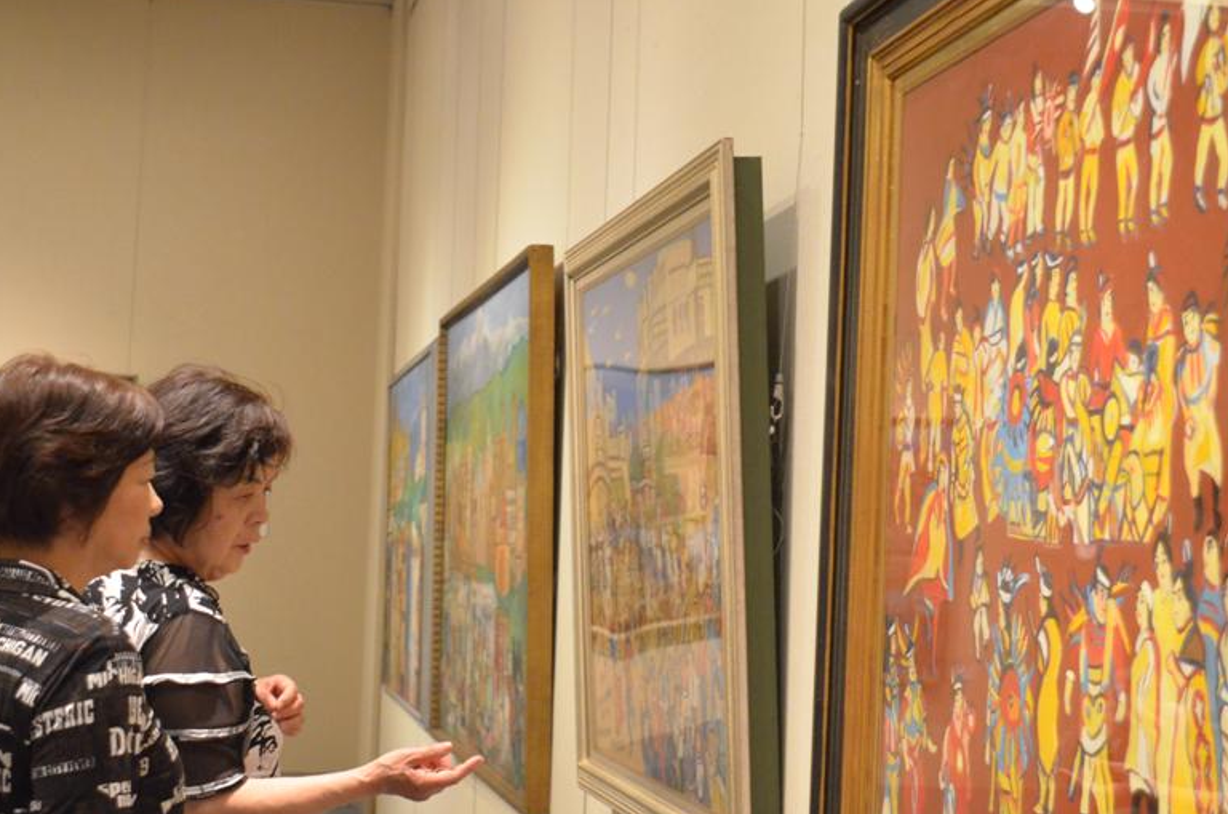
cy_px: 449
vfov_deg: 21.1
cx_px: 630
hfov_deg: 31.5
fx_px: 2179
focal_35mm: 64
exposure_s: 1/60
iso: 3200
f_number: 4.5
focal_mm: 32
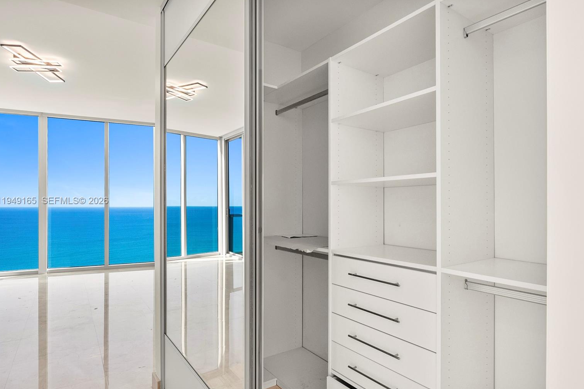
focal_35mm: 19
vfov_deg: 64.5
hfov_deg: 86.9
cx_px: 296
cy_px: 201
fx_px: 308
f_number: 8
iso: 400
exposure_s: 1/125
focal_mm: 12
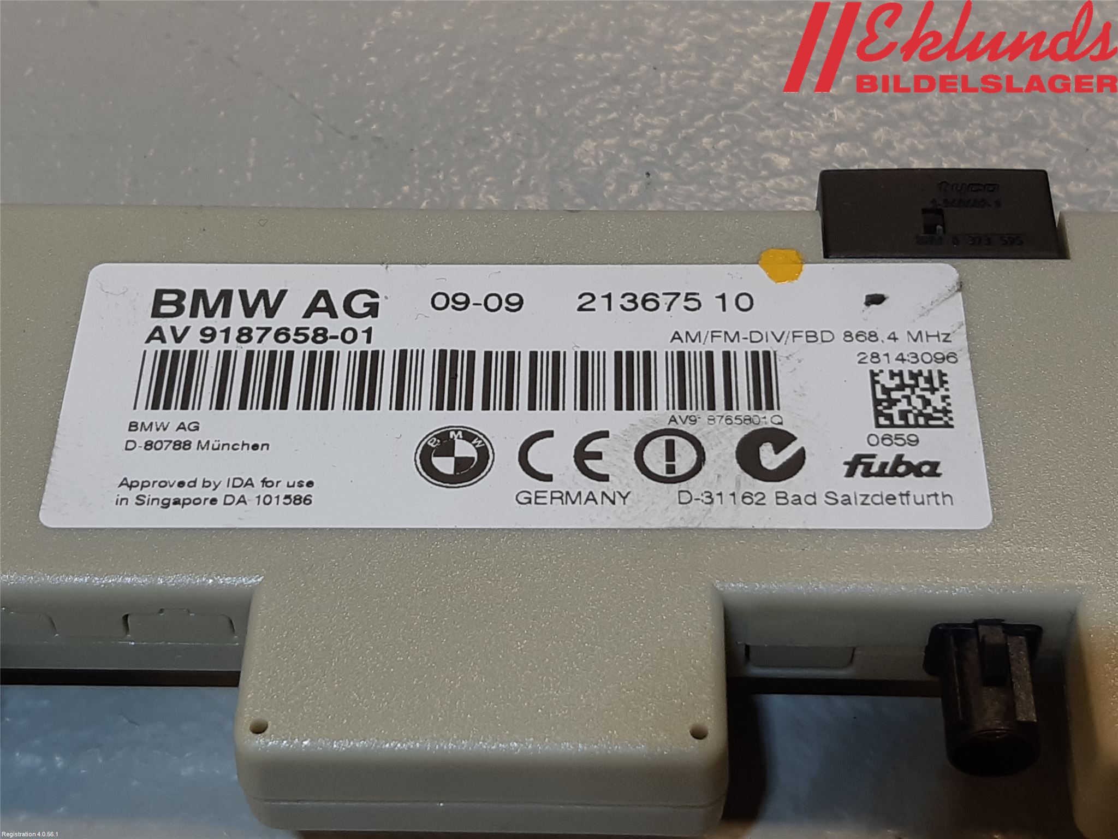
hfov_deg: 67.3
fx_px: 840
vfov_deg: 53.1
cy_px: 420
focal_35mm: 26
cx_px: 559
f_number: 1.7
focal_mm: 3.93
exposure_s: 1/100
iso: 40
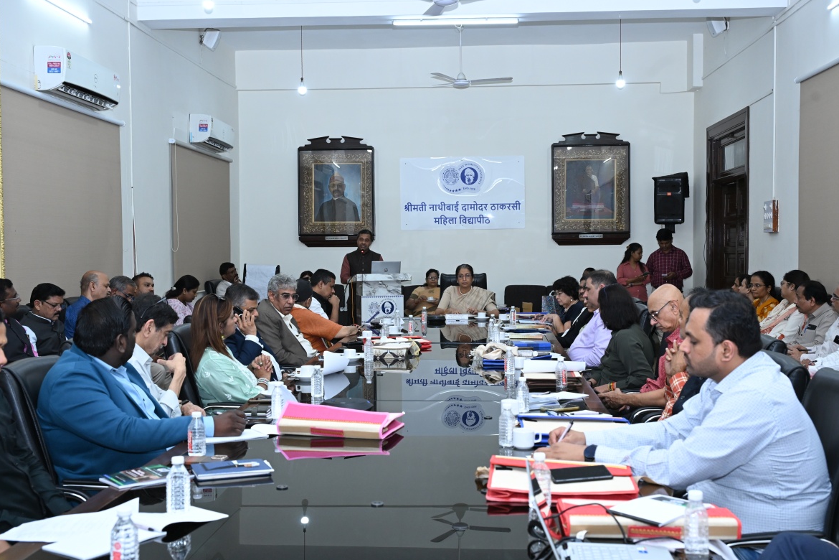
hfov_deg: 48.5
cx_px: 416
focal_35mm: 40
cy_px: 282
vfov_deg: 33.4
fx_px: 932
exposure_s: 1/200
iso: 2000
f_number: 5.6
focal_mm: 39
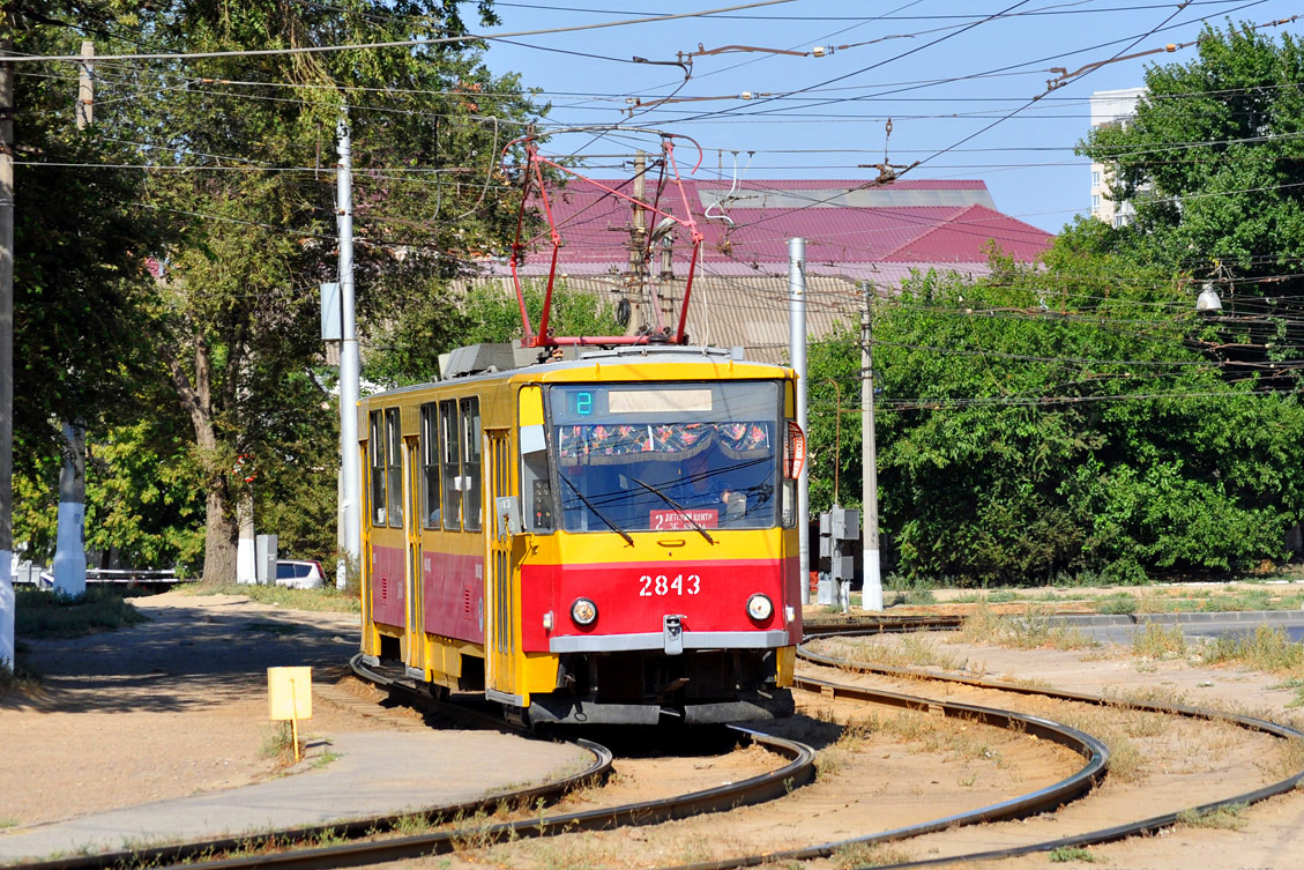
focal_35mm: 136
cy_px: 437
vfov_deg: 10.1
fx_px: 4910
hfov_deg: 15.1
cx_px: 619
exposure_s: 1/500
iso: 200
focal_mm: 85
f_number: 8
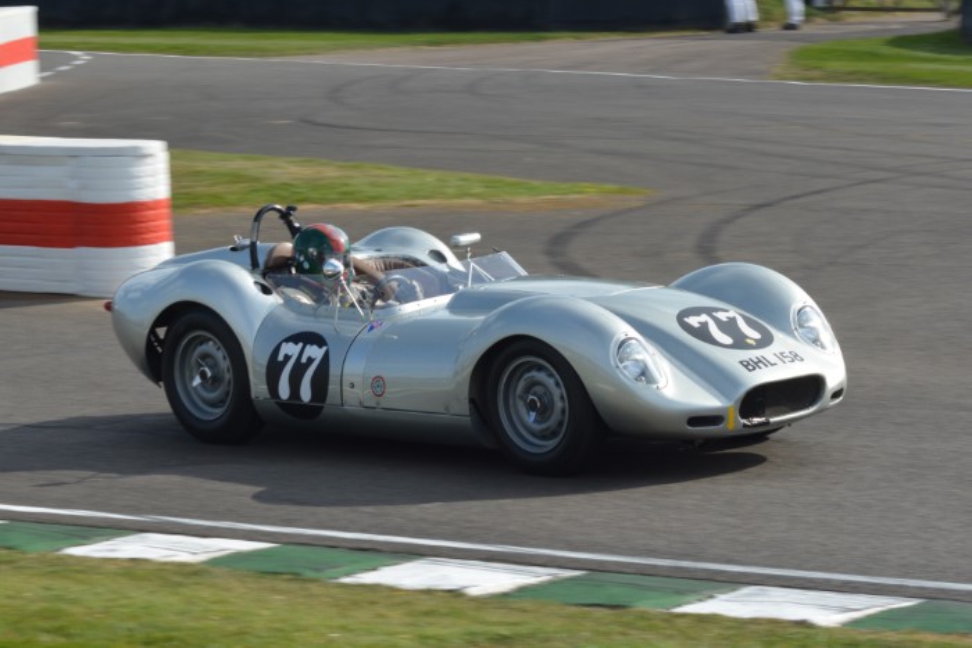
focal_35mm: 105
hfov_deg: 19.5
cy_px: 324
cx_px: 486
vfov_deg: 13.0
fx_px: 2835
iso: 400
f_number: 13
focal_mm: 70
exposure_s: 1/320
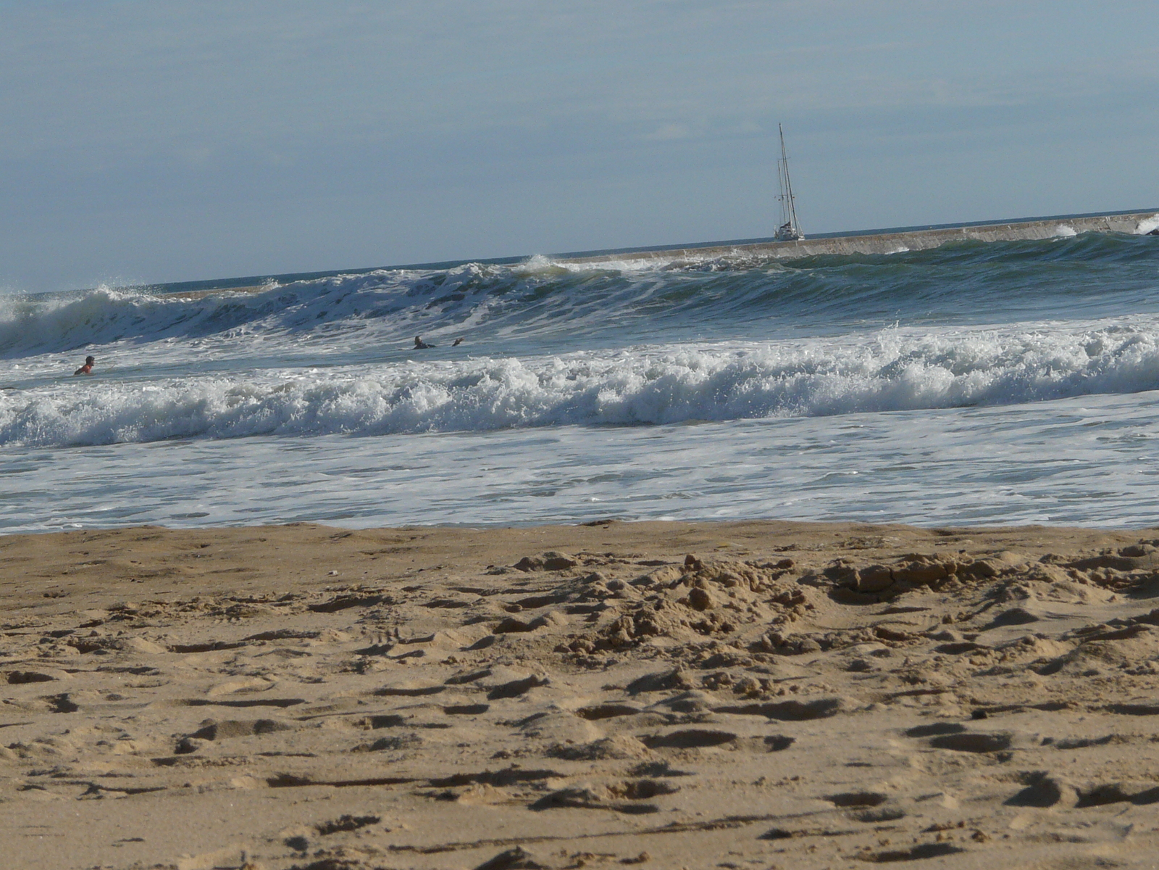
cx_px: 580
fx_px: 6428
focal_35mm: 192
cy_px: 435
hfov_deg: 10.3
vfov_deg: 7.7
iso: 100
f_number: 5.6
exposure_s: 1/1000
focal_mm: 24.7
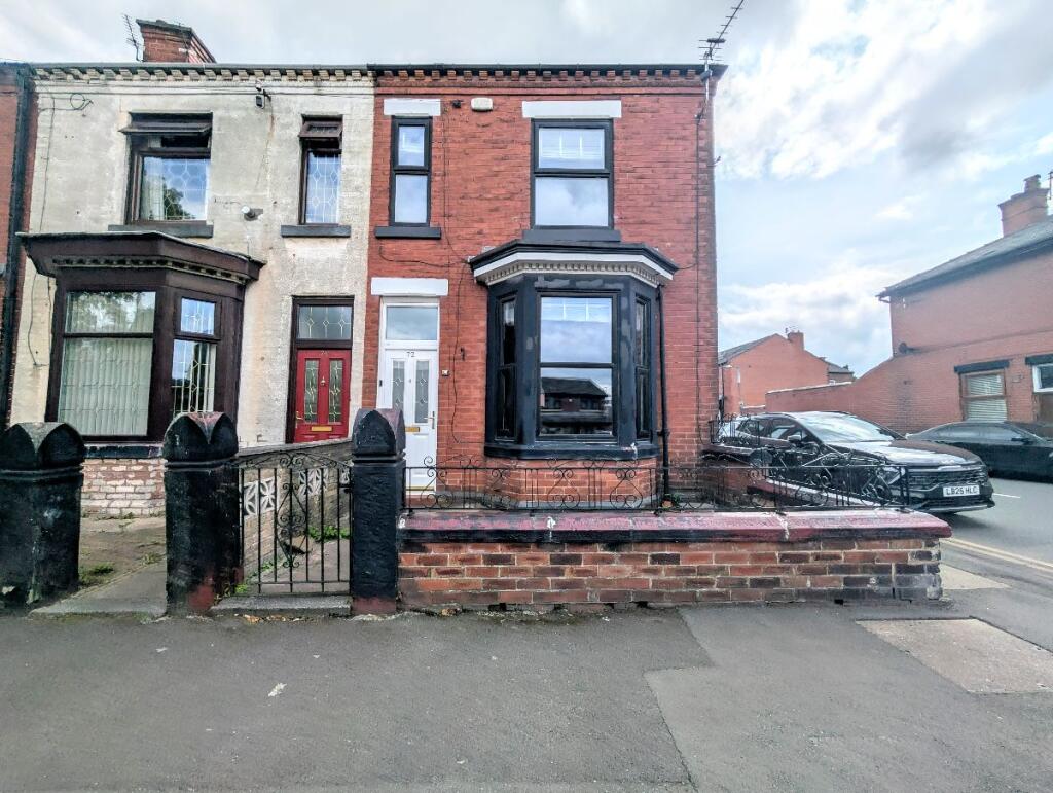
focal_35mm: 12
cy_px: 396
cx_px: 526
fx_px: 366
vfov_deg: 94.6
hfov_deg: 110.5
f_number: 1.7
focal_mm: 2.02
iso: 53
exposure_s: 1/8197
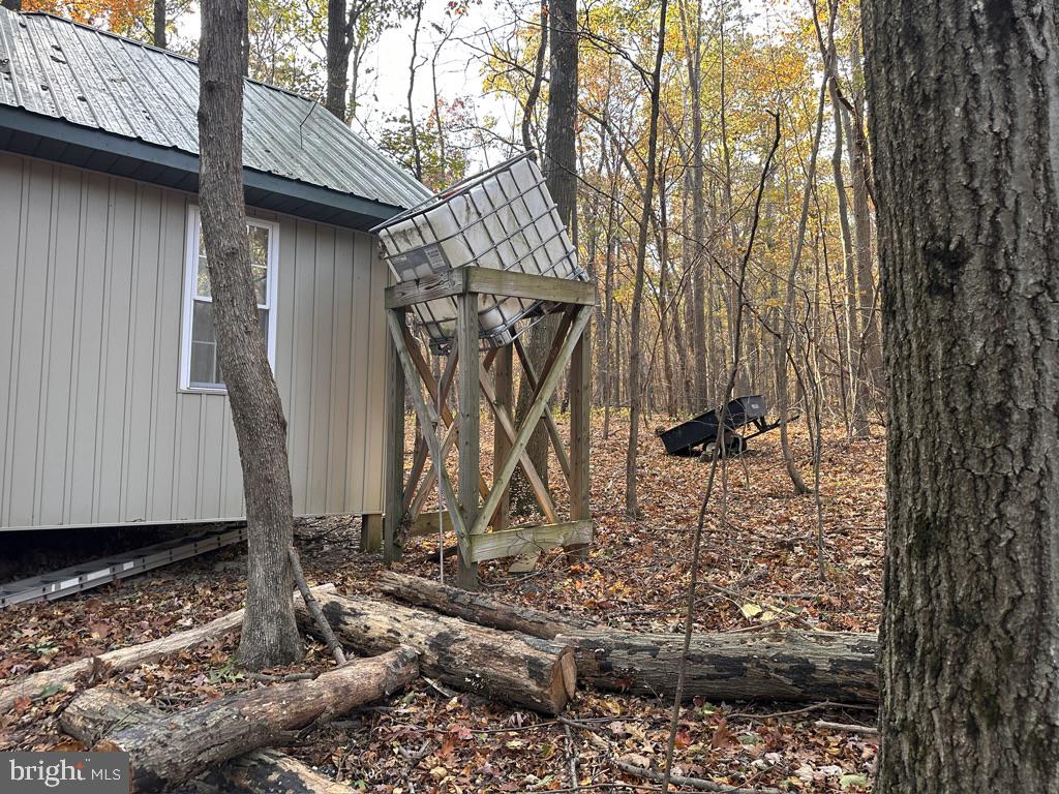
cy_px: 397
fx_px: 734
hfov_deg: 71.6
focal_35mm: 24
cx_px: 530
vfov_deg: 56.8
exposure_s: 1/121
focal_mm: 6.86
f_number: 1.78
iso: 160
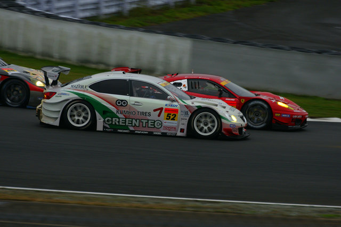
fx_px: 4686
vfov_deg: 2.8
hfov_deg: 4.2
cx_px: 170
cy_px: 114
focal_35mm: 495
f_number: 6.3
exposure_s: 1/200
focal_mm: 330
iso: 500
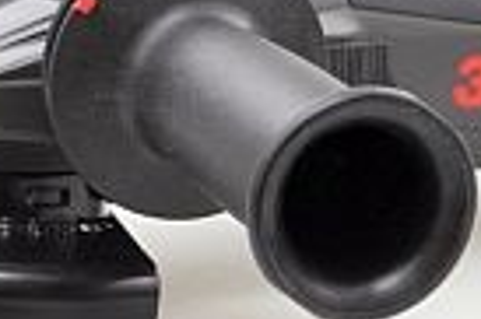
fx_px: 3510
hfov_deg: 7.8
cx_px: 376
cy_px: 84
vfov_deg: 5.2
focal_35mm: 263
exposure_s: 1/80
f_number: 5.3
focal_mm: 48
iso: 400
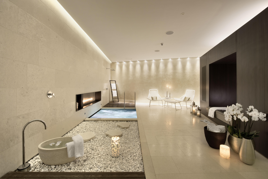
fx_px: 104
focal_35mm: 14
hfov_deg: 104.3
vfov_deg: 81.2
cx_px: 134
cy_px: 90
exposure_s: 13
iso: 100
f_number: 16
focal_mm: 14
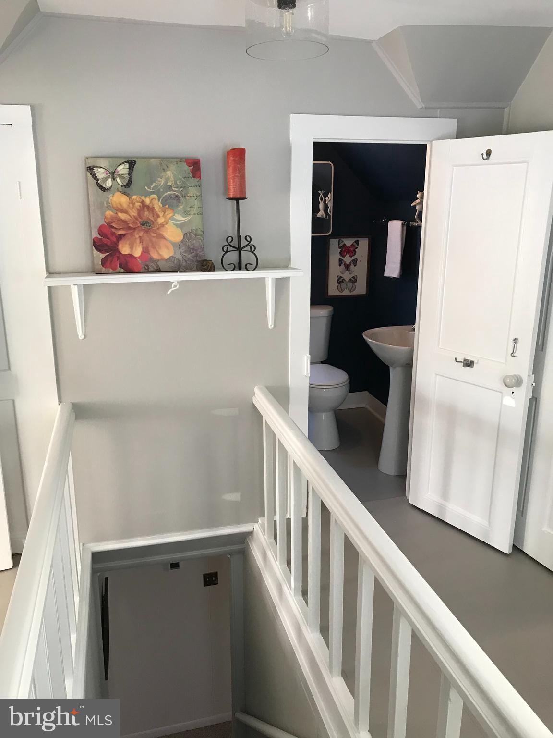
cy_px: 369
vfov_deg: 63.4
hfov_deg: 49.7
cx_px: 276
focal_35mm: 28
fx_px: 596
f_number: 1.8
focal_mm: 3.99
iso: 40
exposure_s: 1/24
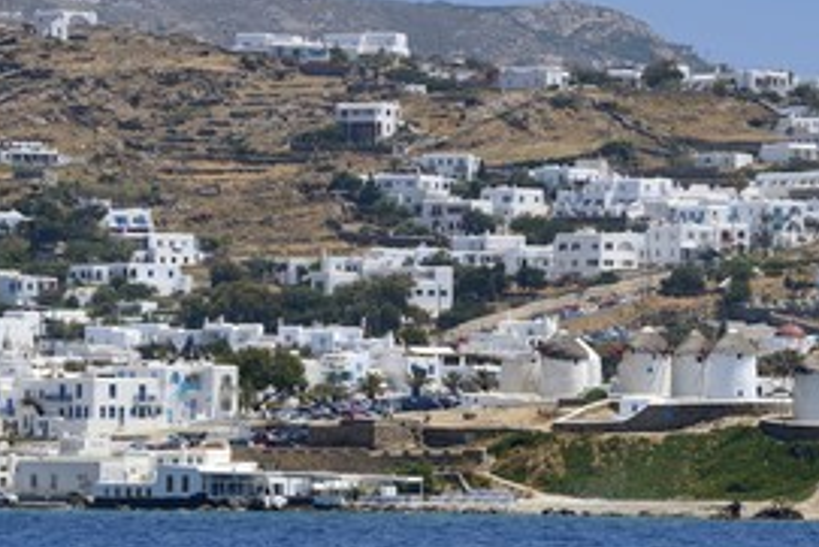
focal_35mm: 310
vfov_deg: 4.4
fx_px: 7056
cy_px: 263
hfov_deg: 6.6
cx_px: 317
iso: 200
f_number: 11
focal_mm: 200
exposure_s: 1/320
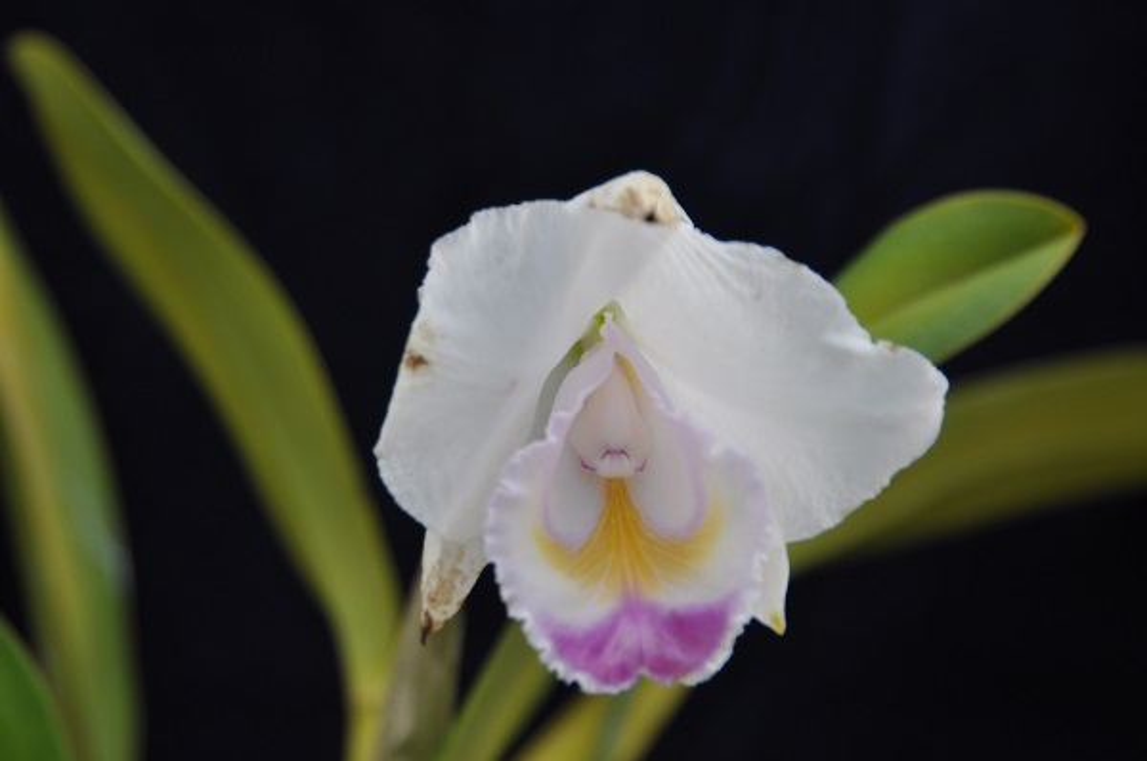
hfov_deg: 15.2
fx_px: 4294
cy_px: 380
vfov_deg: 10.1
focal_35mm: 135
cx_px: 574
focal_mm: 90
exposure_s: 1/125
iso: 400
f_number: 6.3
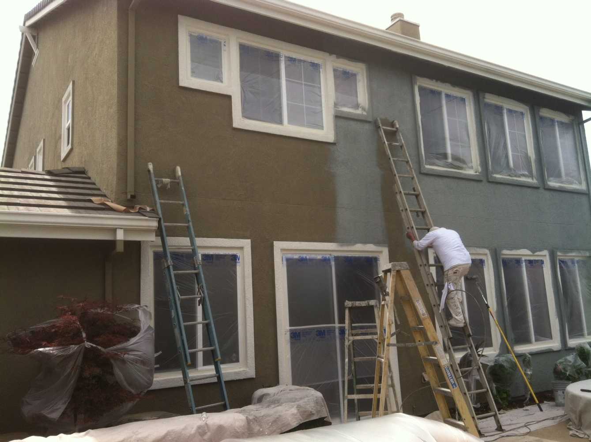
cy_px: 221
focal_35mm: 35
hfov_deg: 52.7
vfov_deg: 40.6
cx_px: 296
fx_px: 597
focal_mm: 3.85
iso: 80
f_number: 2.8
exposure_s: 1/638
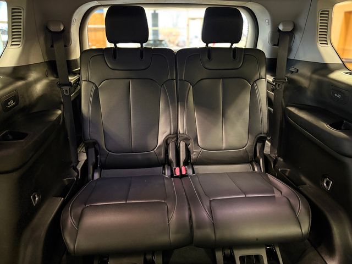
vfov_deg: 53.1
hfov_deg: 67.3
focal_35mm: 26
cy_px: 132
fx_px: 264
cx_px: 176
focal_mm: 5.96
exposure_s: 1/17
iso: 1000
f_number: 1.6
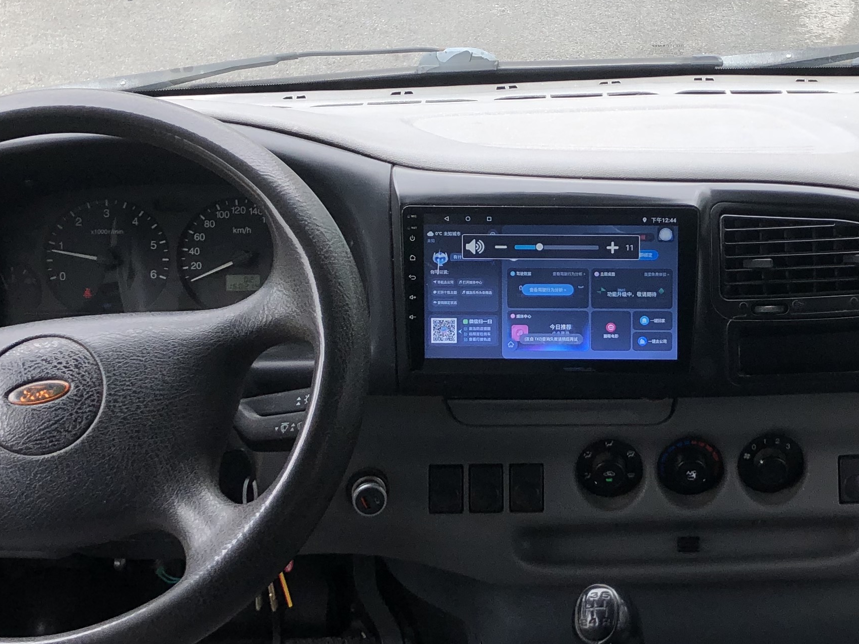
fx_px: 1638
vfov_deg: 22.2
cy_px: 247
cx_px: 645
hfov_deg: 28.9
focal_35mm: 66
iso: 25
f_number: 1.8
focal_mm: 3.99
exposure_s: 1/120
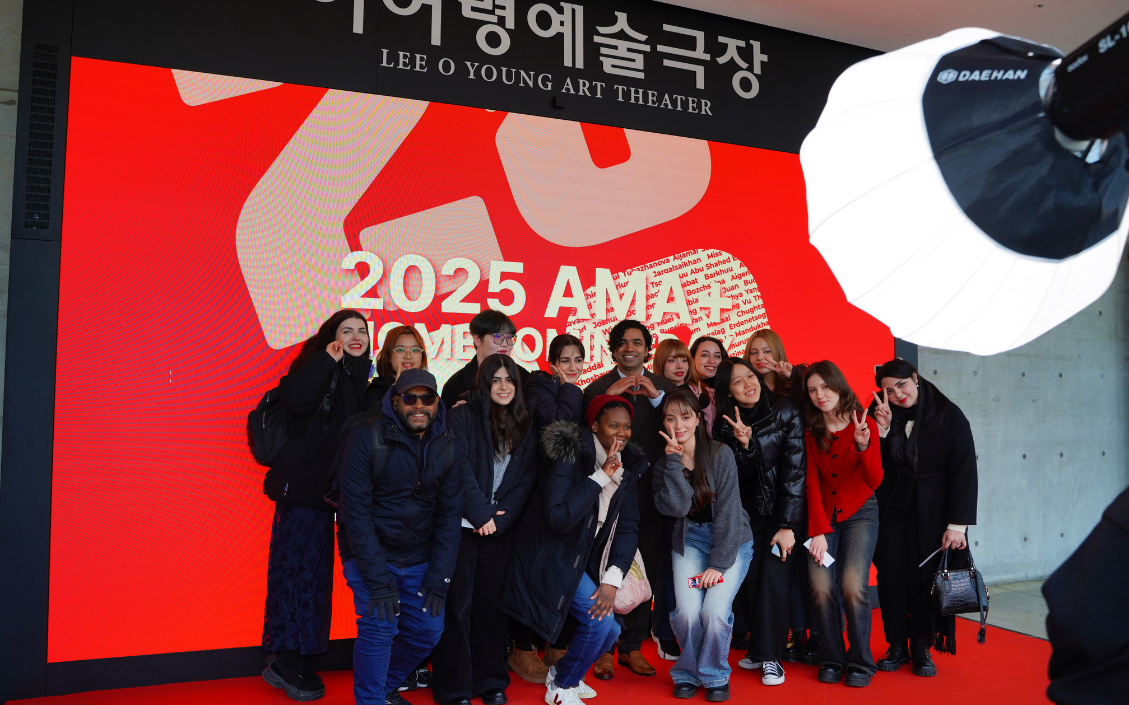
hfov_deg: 64.6
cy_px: 344
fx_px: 892
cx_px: 569
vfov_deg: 43.1
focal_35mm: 29
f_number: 4
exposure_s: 1/250
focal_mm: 28
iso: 250
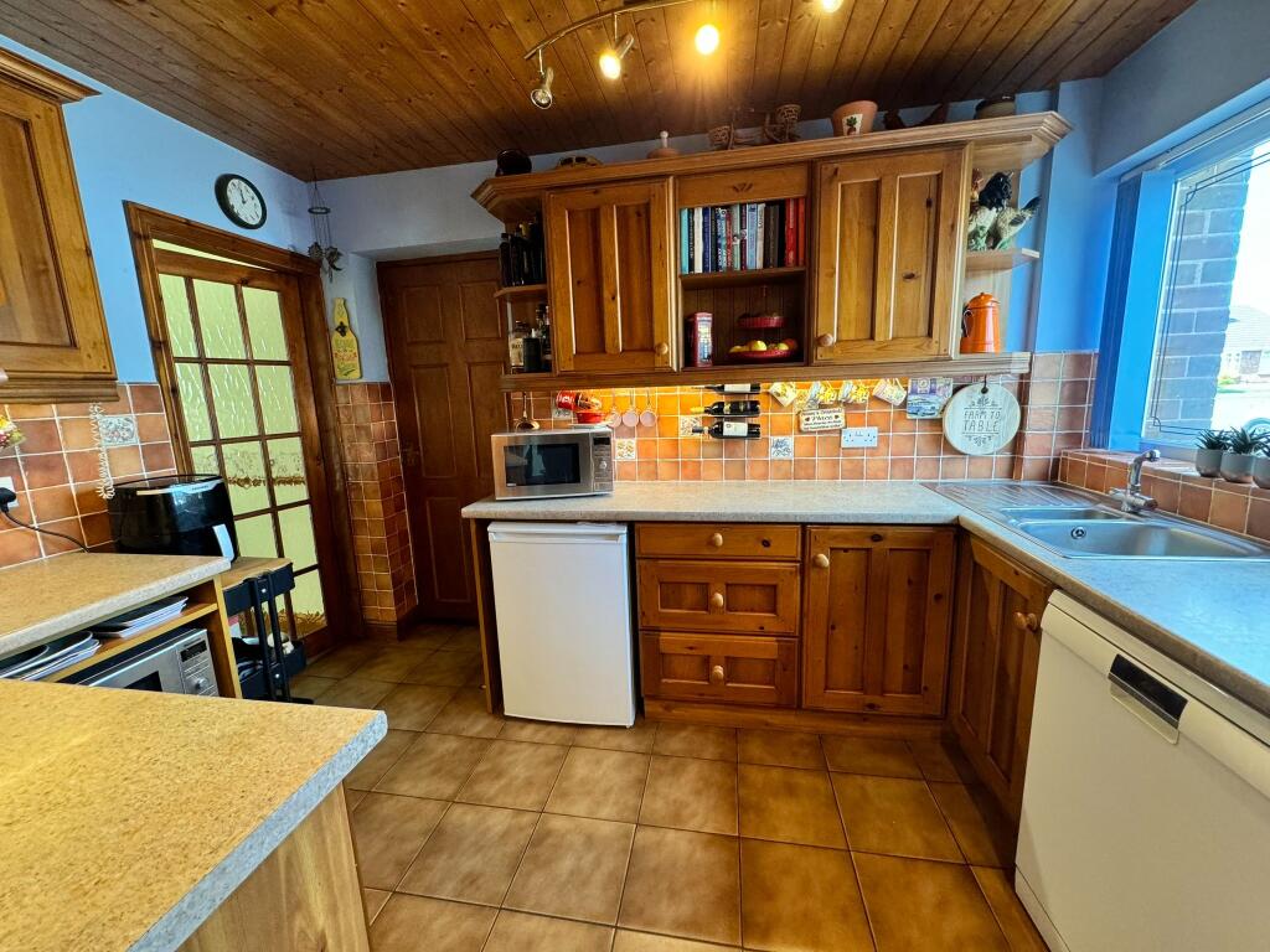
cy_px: 476
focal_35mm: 14
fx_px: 514
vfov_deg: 85.7
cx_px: 635
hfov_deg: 102.1
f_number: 2.2
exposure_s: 1/100
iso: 250
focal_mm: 2.22
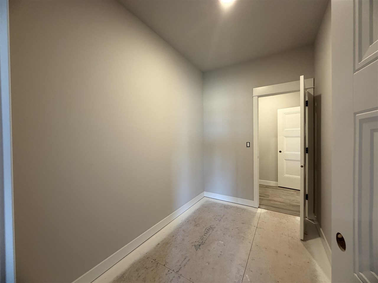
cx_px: 189
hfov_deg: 102.1
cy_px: 142
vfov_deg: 85.6
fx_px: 153
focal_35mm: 14
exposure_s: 1/60
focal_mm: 2.22
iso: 320
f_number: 2.2
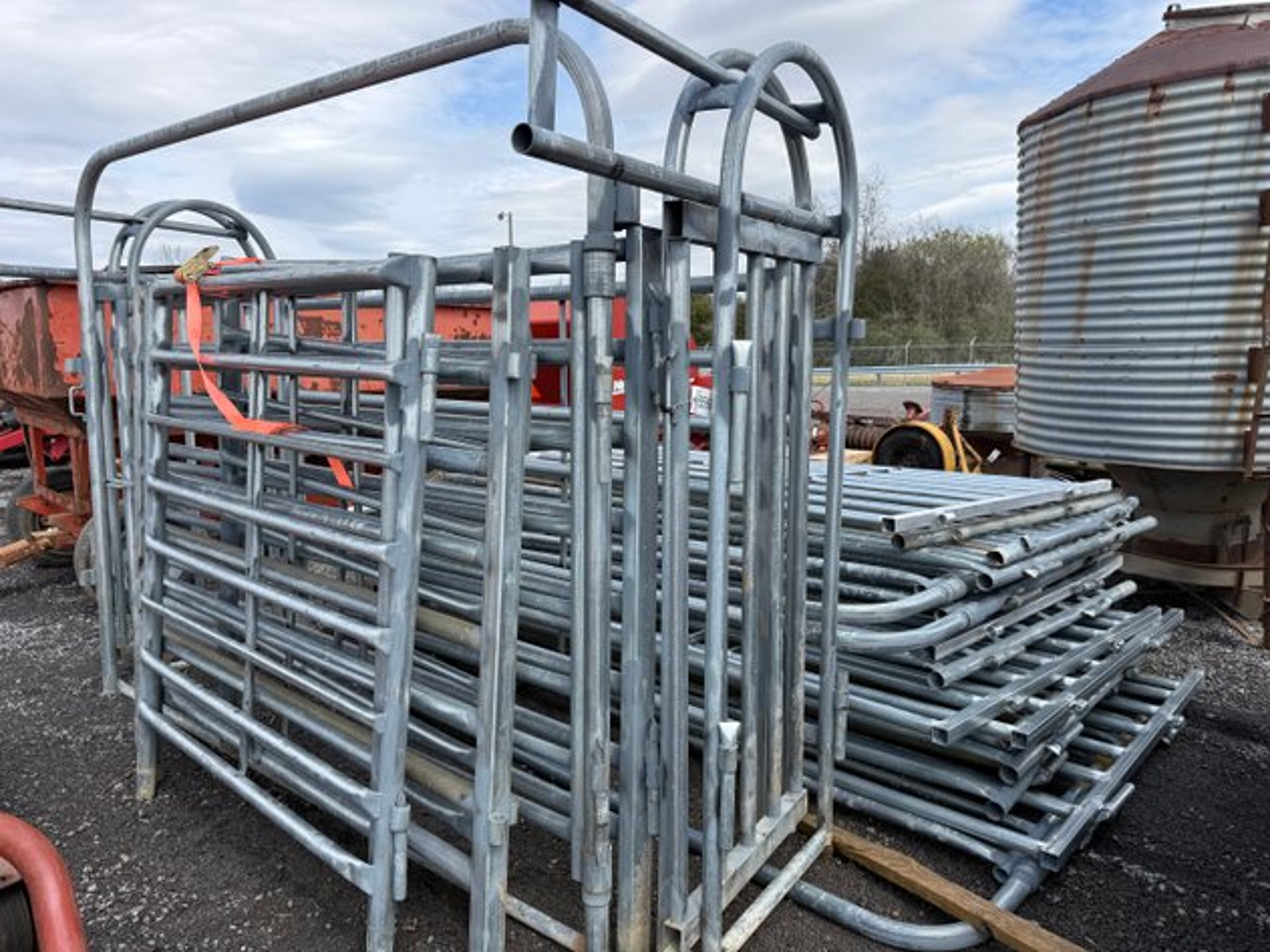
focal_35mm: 24
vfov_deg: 56.8
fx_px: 880
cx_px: 635
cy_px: 476
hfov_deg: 71.6
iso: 80
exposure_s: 1/2525
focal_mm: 6.76
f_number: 1.78
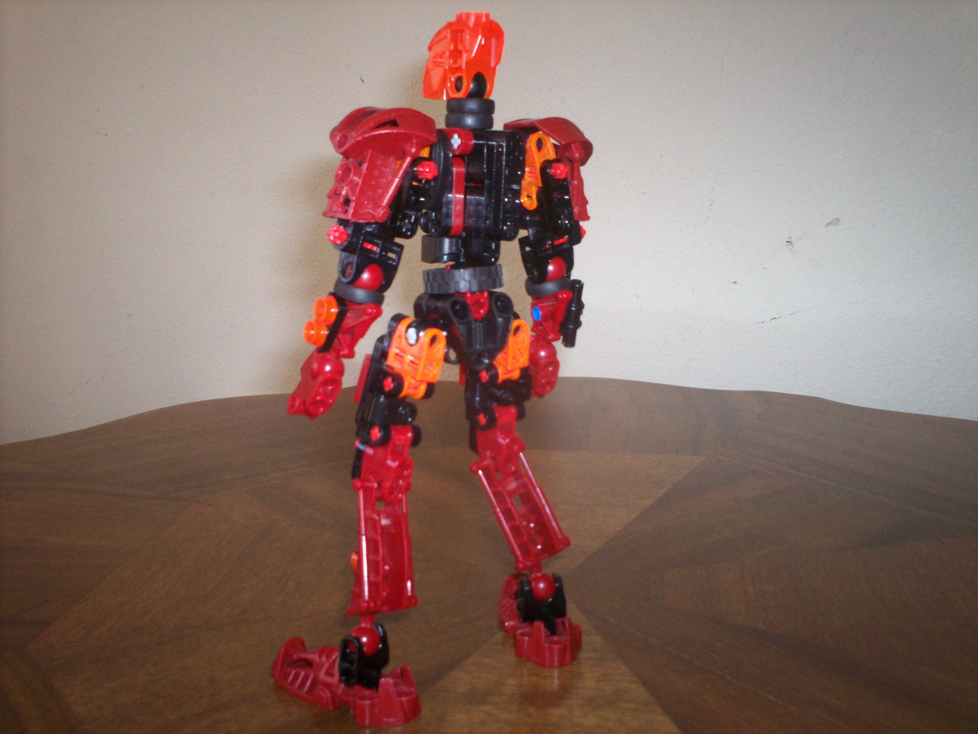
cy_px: 367
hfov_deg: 51.4
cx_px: 489
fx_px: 1017
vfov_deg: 39.7
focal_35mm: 36
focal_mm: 6
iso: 140
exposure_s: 1/60
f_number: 4.5
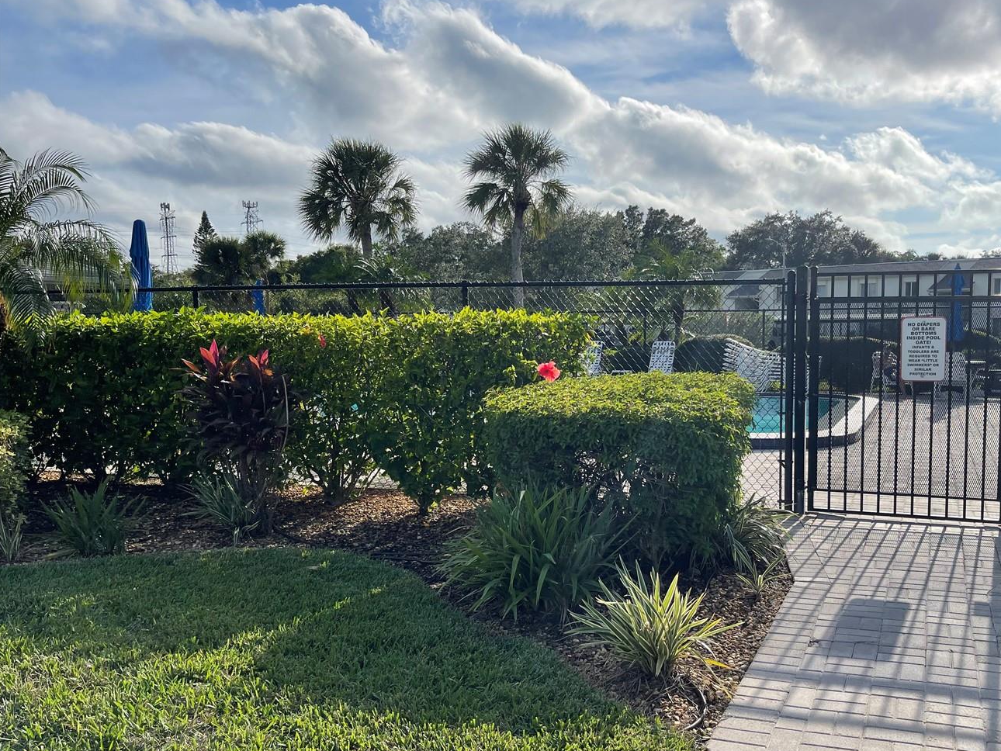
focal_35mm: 31
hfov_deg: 57.7
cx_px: 616
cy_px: 407
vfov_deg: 45.4
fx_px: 897
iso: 32
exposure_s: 1/7937
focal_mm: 5.1
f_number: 1.6
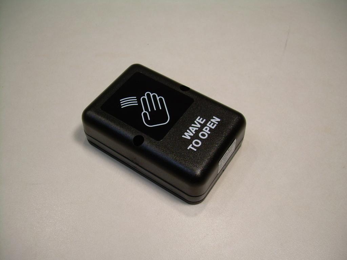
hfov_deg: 49.0
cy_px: 130
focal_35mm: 38
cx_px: 174
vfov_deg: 37.7
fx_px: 381
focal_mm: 6.3
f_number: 2.8
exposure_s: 1/46.2
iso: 50
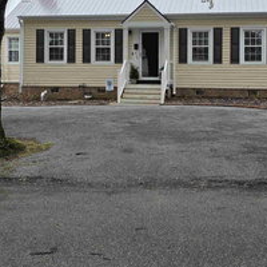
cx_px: 147
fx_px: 454
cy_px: 73
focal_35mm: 52
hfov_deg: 32.8
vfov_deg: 32.3
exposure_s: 1/1343
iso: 80
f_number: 1.7
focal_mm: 6.3
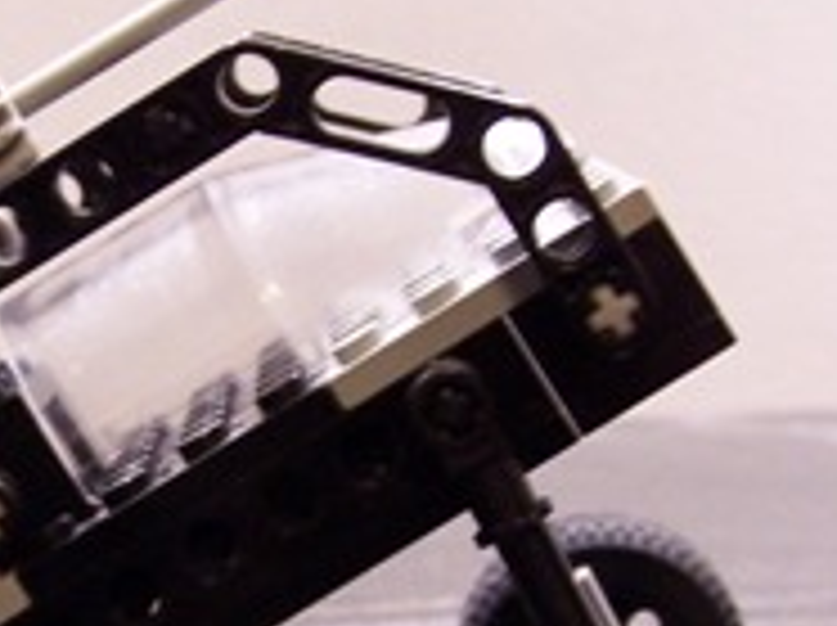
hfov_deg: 15.0
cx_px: 140
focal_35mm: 131
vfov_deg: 11.3
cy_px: 446
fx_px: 3163
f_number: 2.8
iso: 140
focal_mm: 6.3
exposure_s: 1/8
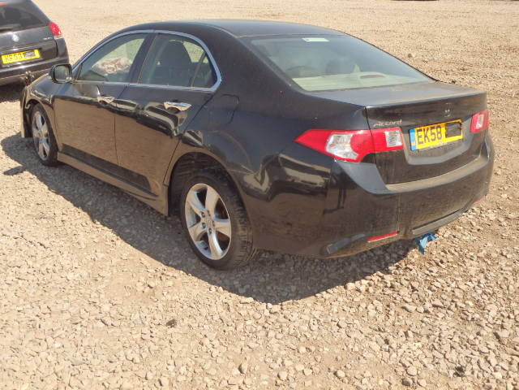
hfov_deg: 51.4
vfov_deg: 39.7
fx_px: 540
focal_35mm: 36
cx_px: 260
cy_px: 195
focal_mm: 6.4
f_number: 4.5
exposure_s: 1/640
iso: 125
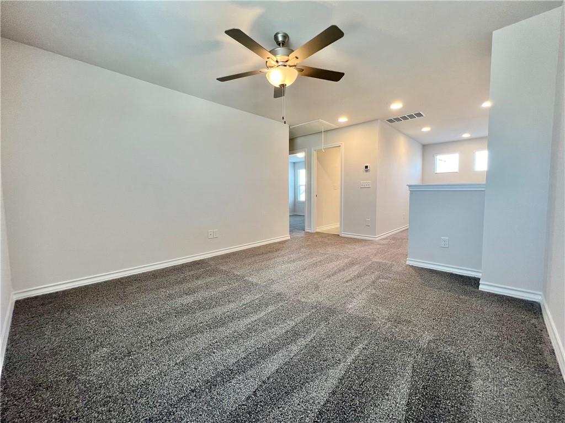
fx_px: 212
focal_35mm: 13
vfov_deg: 89.9
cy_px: 212
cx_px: 282
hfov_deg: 106.2
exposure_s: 1/120
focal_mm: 1.57
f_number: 1.8
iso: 200
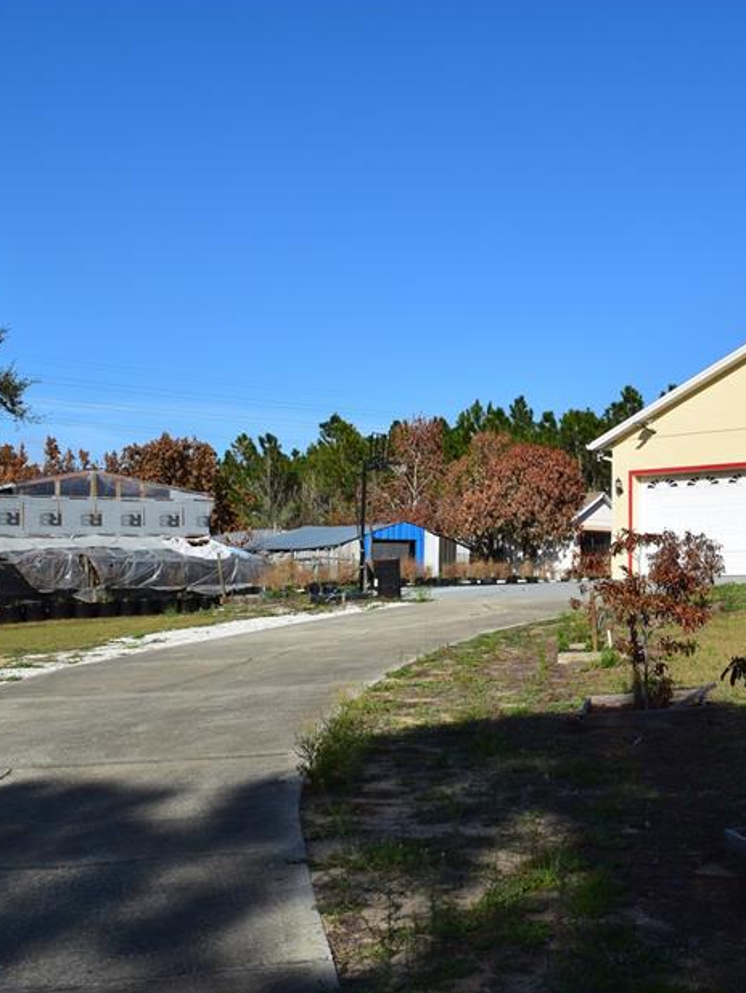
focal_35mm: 43
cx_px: 648
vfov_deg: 43.8
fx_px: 1235
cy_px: 535
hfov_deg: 32.2
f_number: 11
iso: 220
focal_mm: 18
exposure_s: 1/500
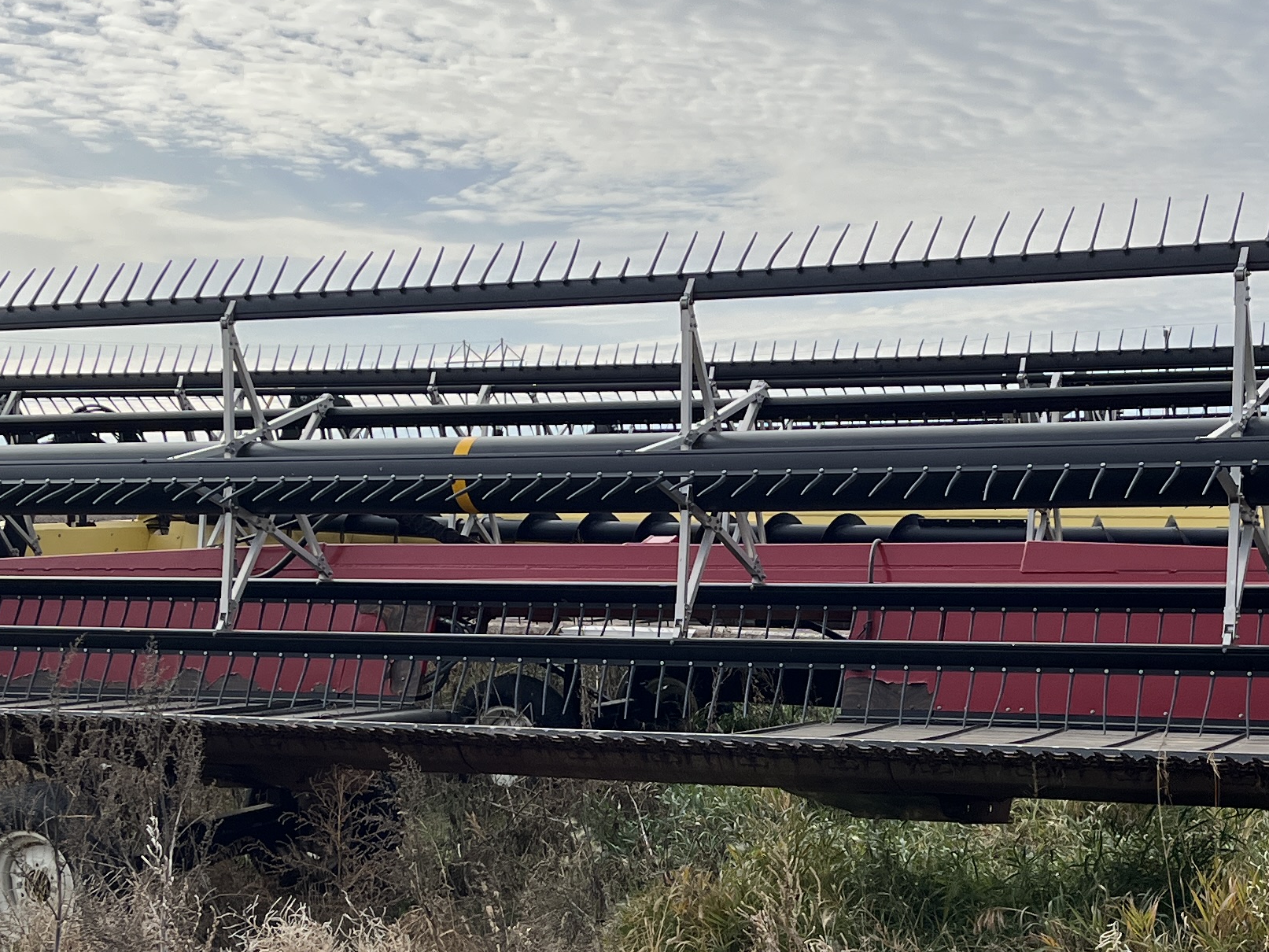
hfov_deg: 29.8
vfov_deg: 22.3
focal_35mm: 65
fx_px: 2383
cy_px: 764
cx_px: 723
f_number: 1.6
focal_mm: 5.1
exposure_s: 1/3745
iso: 50
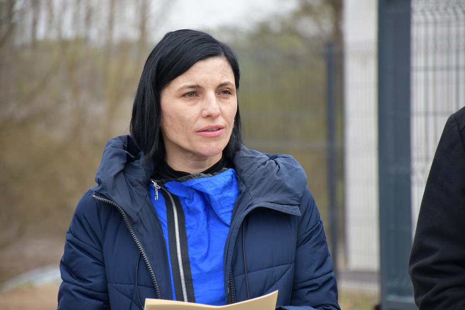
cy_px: 155
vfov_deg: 6.5
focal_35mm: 210
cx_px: 232
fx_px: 2713
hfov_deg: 9.8
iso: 800
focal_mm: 140
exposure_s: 1/800
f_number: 5.6
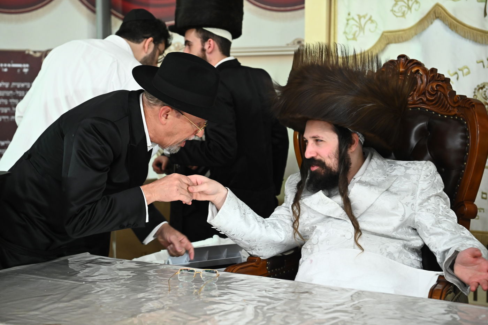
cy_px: 162
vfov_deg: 23.4
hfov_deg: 34.5
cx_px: 244
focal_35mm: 58
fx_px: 786
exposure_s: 1/100
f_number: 4.5
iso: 3200
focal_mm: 58
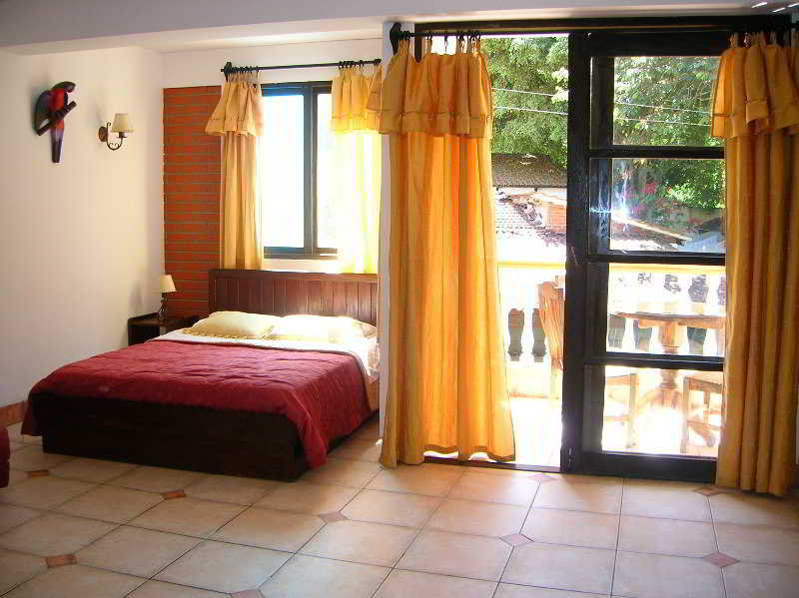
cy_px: 299
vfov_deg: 41.8
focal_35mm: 34
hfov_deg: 54.0
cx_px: 400
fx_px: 784
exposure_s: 1/30
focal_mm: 5.7
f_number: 2.9
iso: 53
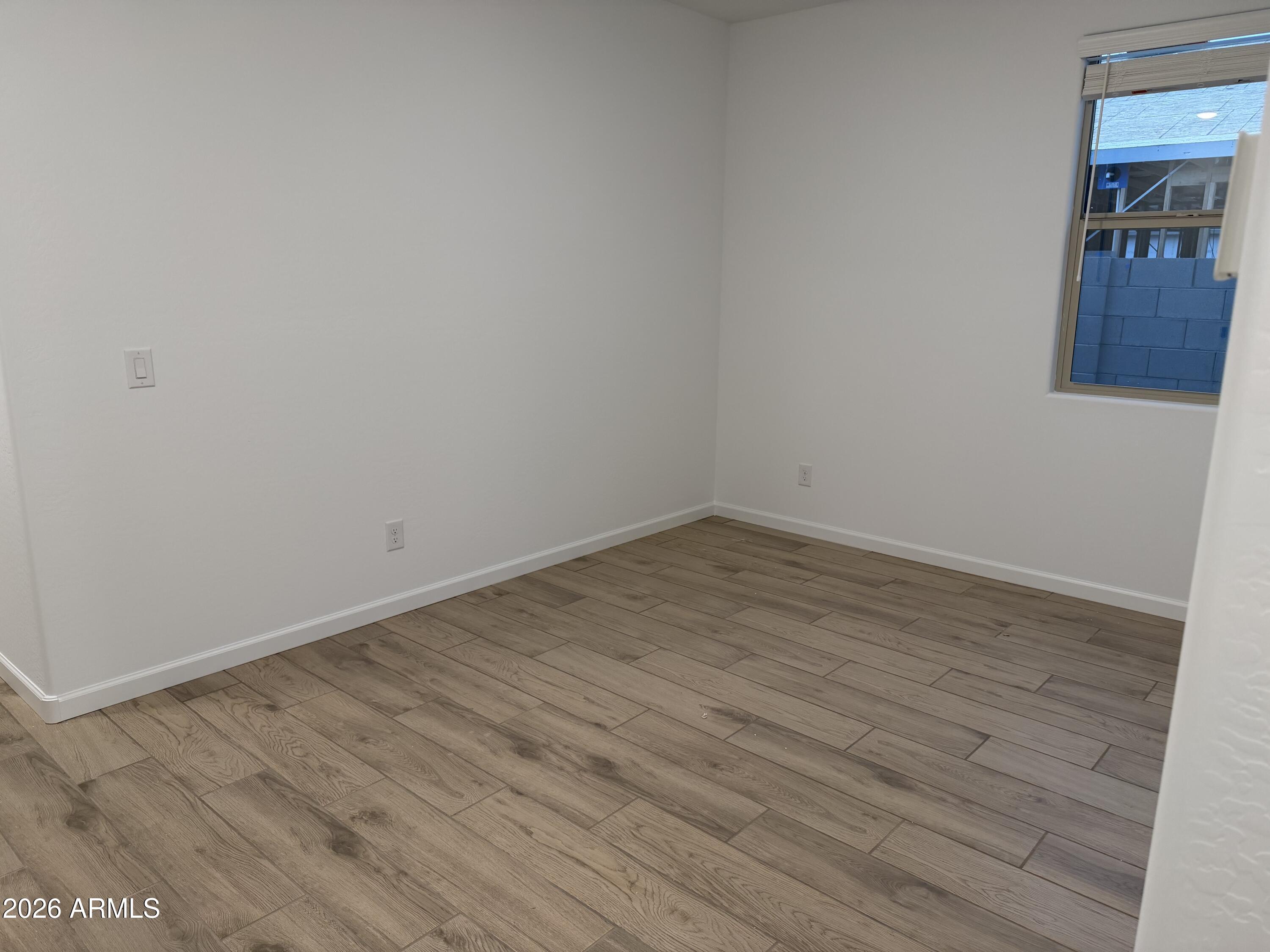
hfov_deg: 71.6
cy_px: 476
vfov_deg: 56.8
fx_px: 881
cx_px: 635
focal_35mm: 24
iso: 160
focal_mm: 6.76
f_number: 1.78
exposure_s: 1/120
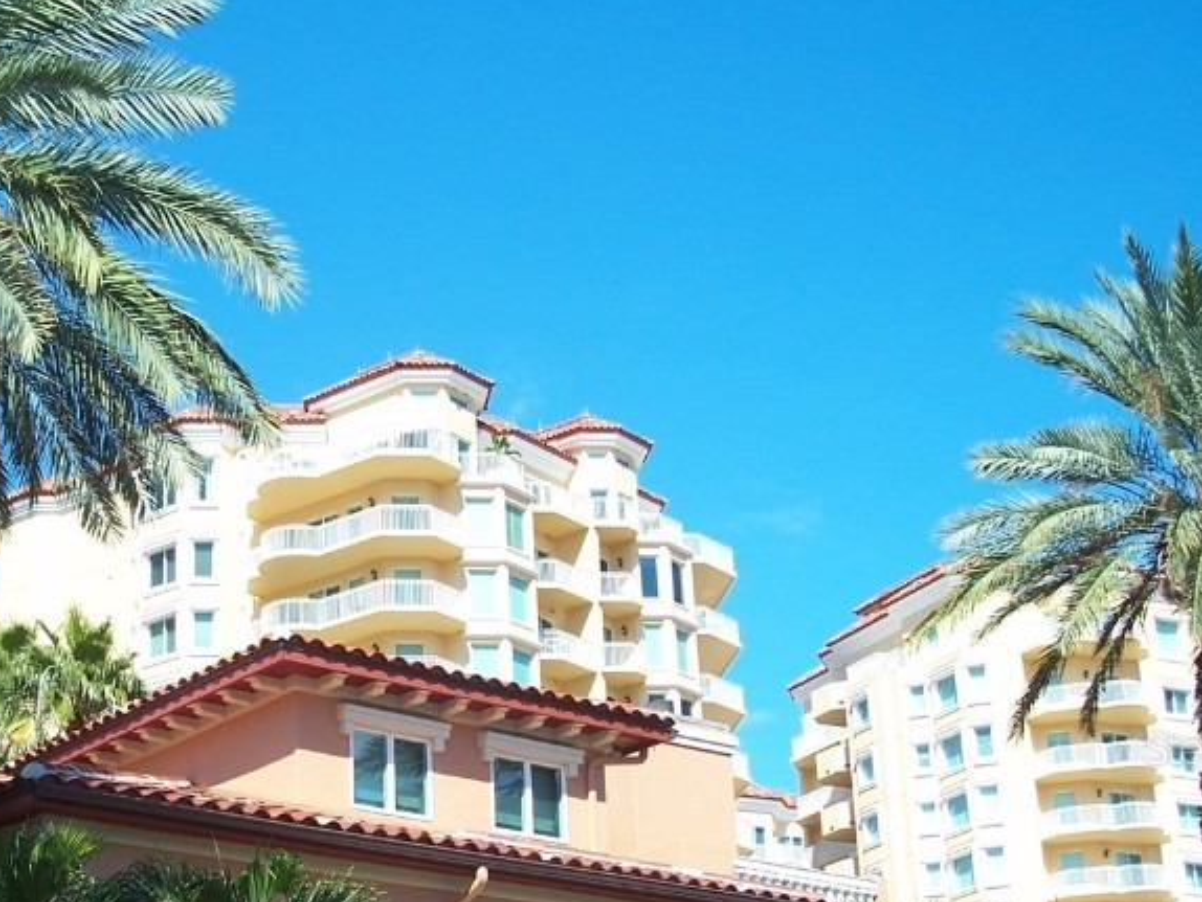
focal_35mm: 66
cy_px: 747
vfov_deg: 21.9
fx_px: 2293
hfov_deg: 28.8
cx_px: 270
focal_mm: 7.8
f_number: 2.8
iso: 64
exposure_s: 1/640
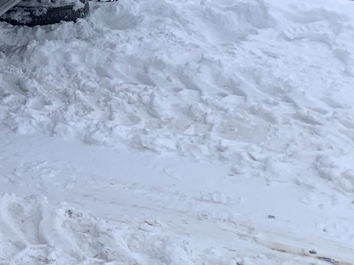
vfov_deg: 13.3
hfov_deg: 14.5
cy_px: -6
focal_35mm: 110
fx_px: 1125
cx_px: -371
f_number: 1.8
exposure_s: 1/490
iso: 25
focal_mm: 4.25
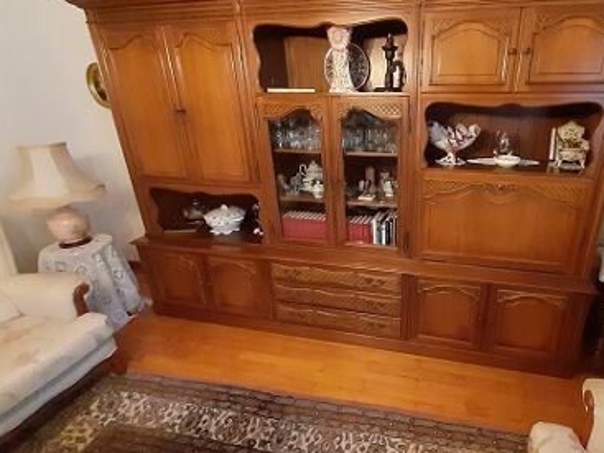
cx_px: 388
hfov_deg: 88.7
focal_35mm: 17
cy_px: 212
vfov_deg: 74.6
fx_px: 297
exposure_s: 1/20
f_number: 2.2
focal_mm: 1.13
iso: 1000
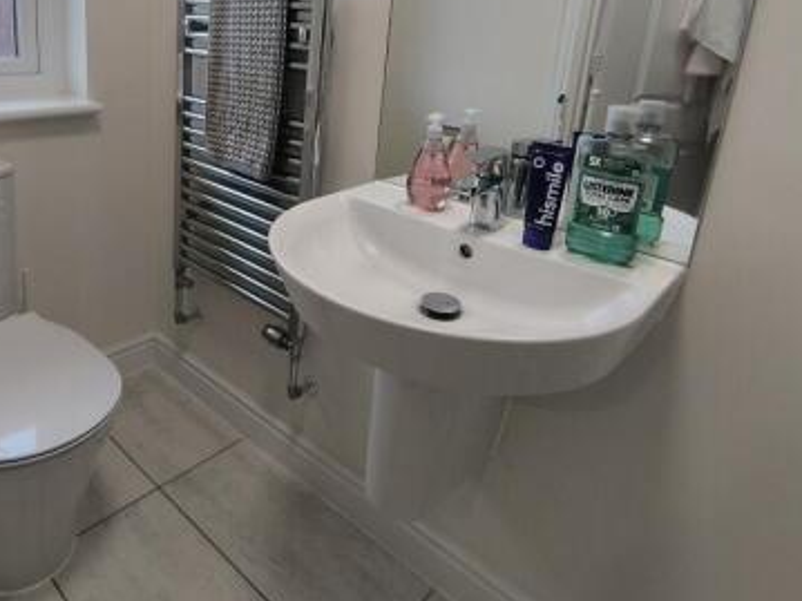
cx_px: 258
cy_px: 166
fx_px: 602
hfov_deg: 65.3
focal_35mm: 26
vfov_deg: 51.3
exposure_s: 1/50
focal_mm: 1.65
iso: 80
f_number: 2.2
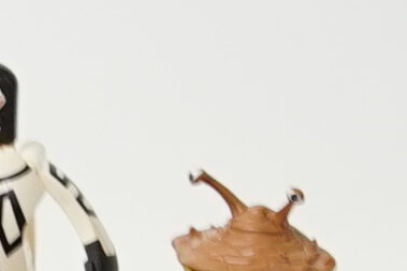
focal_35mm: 284
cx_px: -265
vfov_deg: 4.8
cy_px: 417
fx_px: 3212
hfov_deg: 7.1
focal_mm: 28
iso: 1000
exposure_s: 1/20
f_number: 10
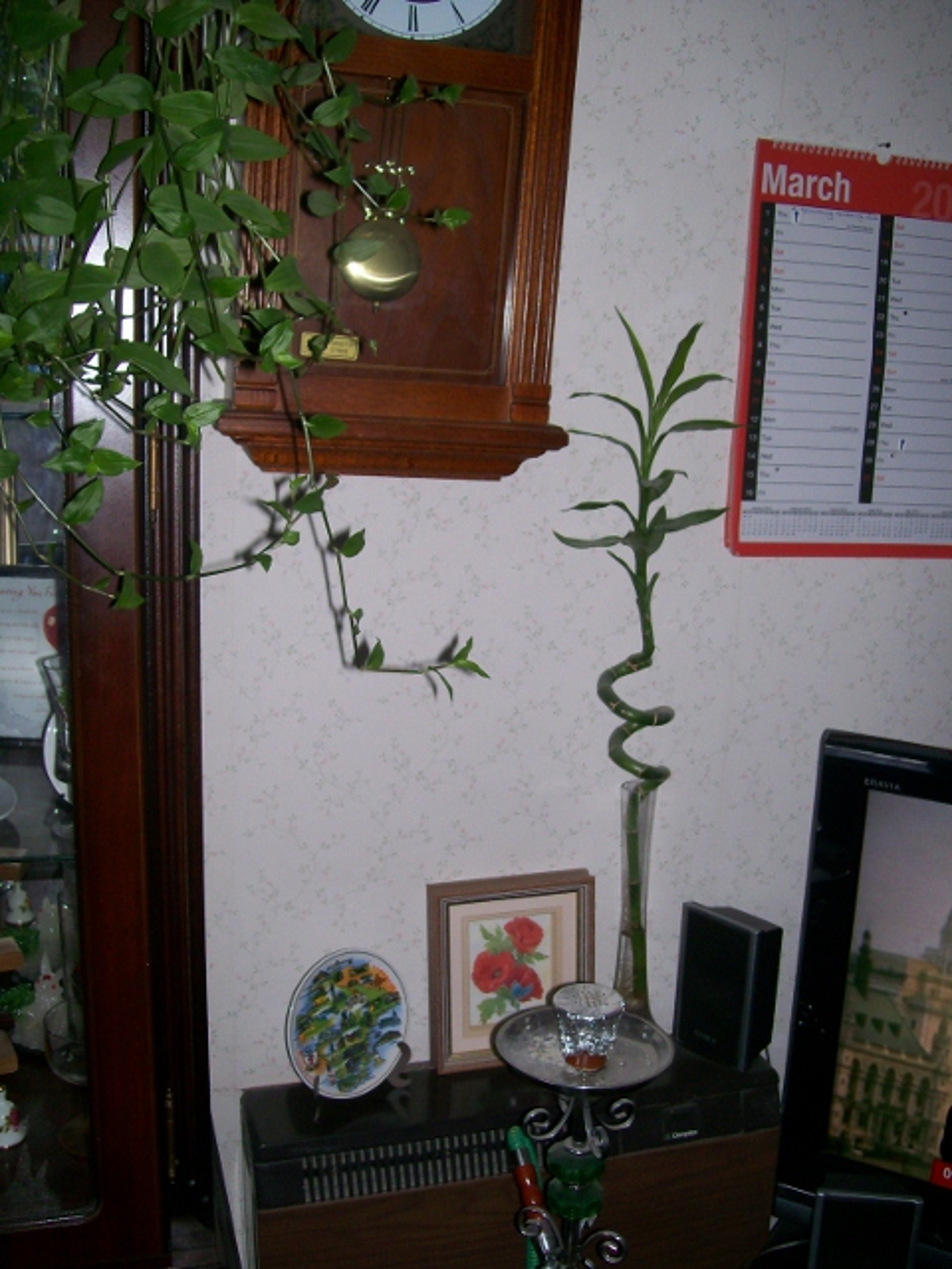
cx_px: 476
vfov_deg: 51.4
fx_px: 1320
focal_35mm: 36
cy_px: 634
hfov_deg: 39.7
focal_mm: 6
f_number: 2.7
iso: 80
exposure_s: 1/64
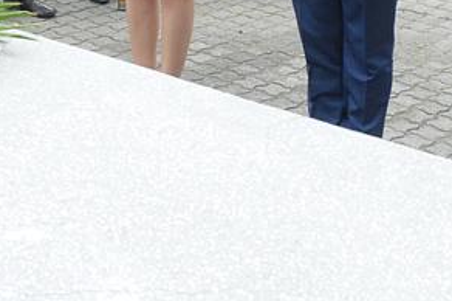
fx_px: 1204
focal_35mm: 96
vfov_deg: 13.7
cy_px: -91
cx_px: 282
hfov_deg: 21.2
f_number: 8
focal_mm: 22
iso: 800
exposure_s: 1/250
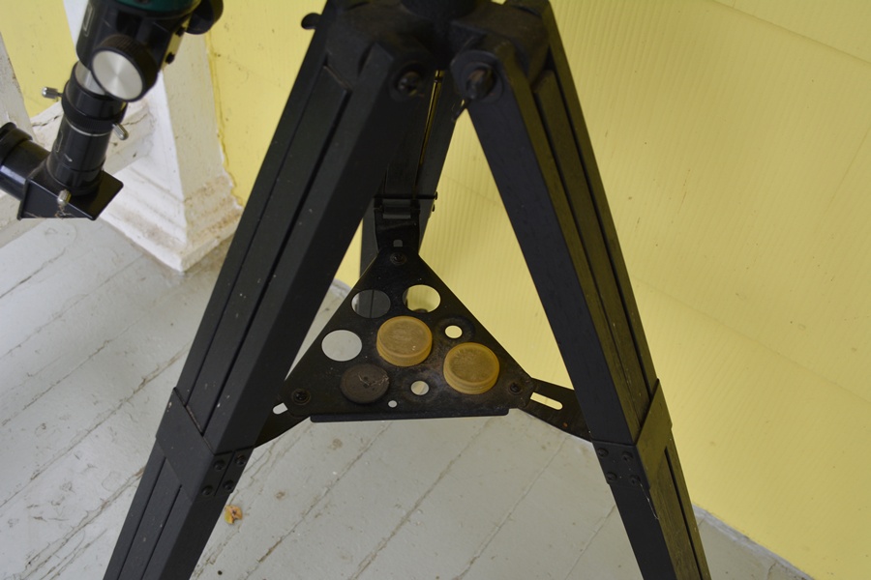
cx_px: 436
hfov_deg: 53.1
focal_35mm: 36
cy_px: 290
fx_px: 871
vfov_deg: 36.9
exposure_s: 1/125
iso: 320
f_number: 5.6
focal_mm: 24
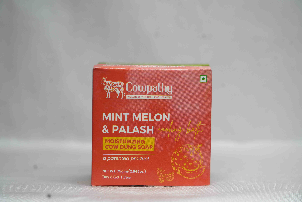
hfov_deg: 19.5
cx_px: 151
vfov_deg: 13.0
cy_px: 101
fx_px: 881
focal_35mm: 105
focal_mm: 105
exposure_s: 1/60
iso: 250
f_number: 5.6
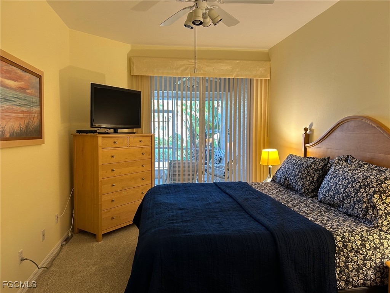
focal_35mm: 26
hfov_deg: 67.3
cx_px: 195
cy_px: 146
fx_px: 293
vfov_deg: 53.1
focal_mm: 5.7
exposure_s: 1/60
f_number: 1.5
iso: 100
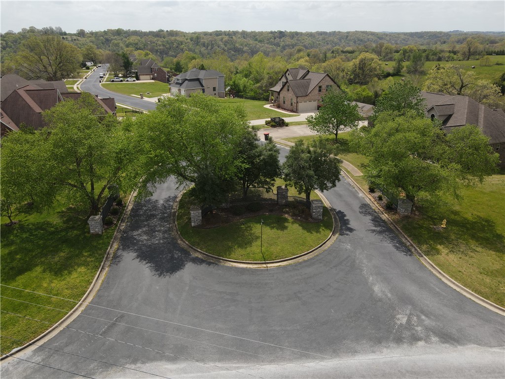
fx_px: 350
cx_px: 252
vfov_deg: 56.8
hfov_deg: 71.6
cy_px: 190
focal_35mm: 24
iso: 100
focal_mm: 4.5
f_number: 2.8
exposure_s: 1/800
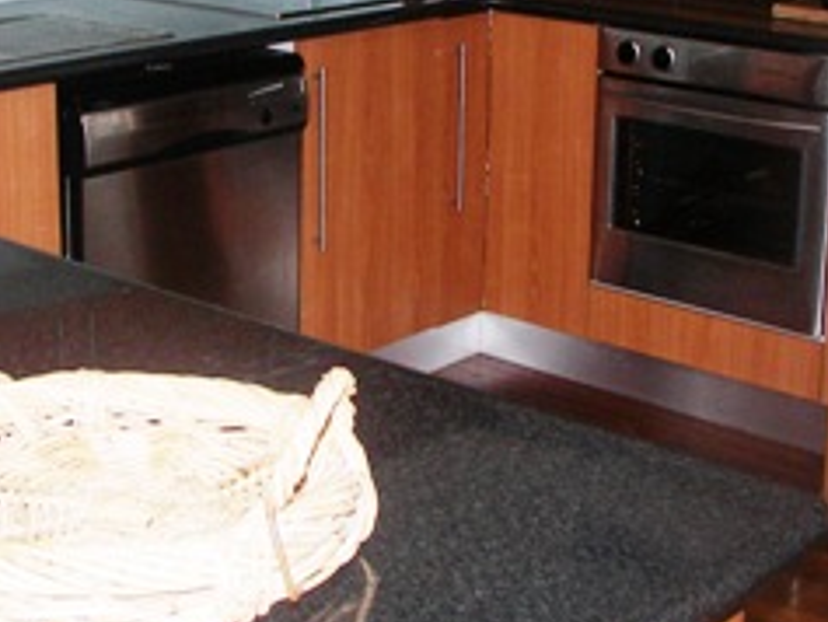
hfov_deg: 28.5
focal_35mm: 68
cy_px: 84
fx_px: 1627
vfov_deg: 21.2
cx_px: 388
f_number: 2.8
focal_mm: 6
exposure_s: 1/30
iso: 100
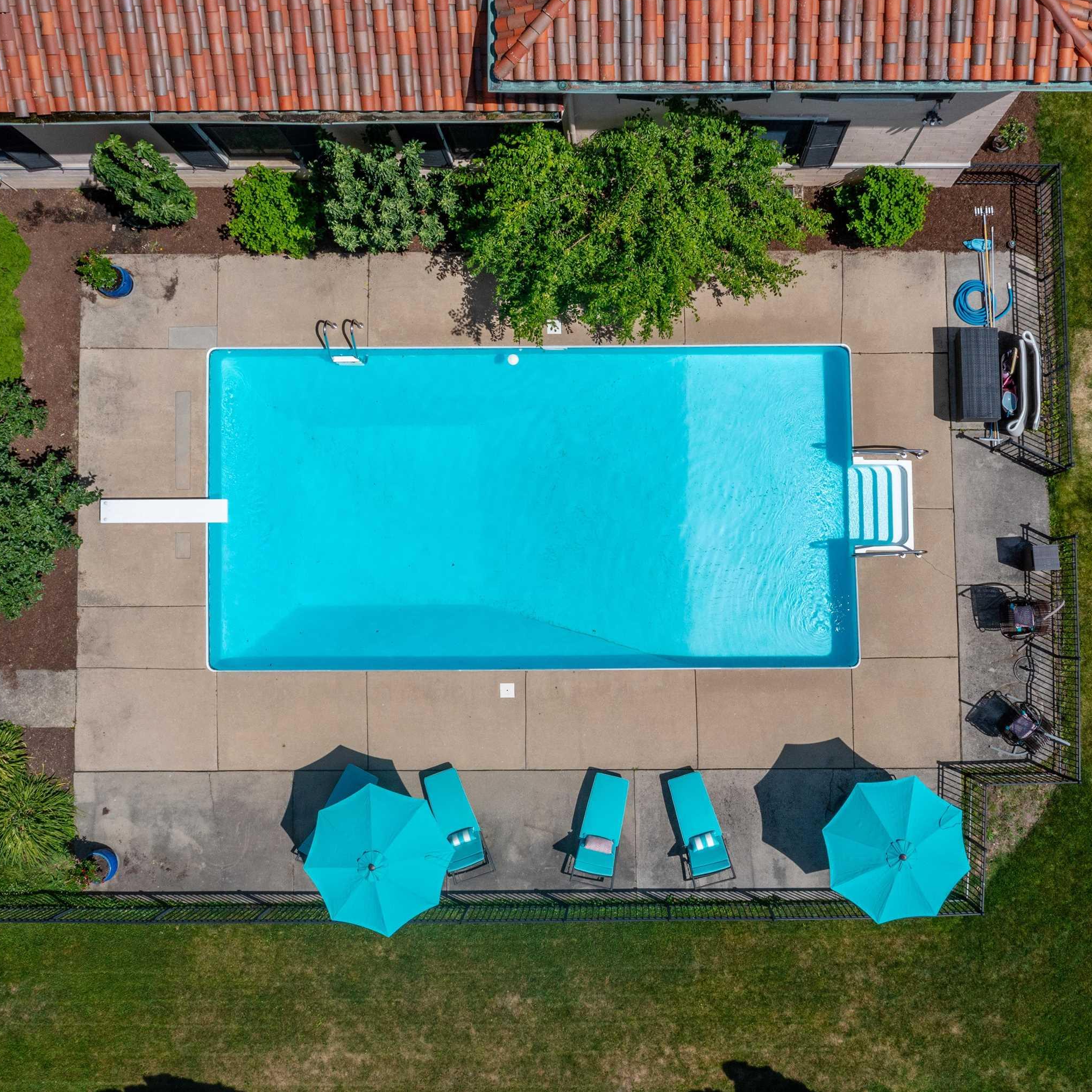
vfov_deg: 46.0
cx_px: 588
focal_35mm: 36
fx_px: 1285
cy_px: 542
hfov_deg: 46.0
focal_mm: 10.26
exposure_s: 1/800
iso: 100
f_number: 7.1
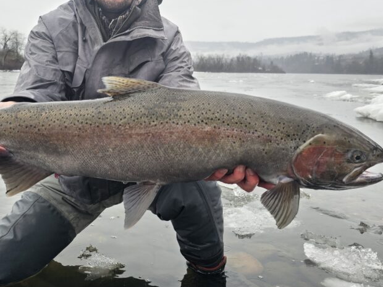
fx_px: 420
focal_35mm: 38
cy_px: 55
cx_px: 158
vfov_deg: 36.4
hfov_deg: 48.8
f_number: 1.7
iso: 16
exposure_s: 1/120
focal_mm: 6.3
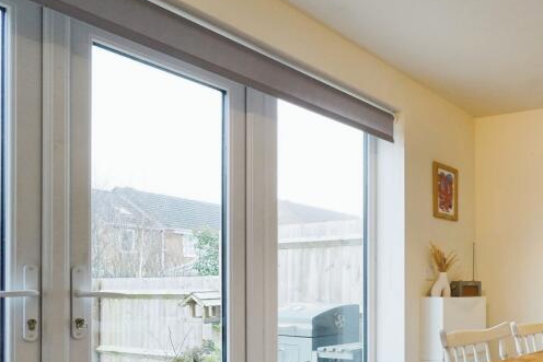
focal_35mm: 33
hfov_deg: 46.9
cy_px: 305
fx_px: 498
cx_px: 552
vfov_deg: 38.1
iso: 2000
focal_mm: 16
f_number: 10
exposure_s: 1/50
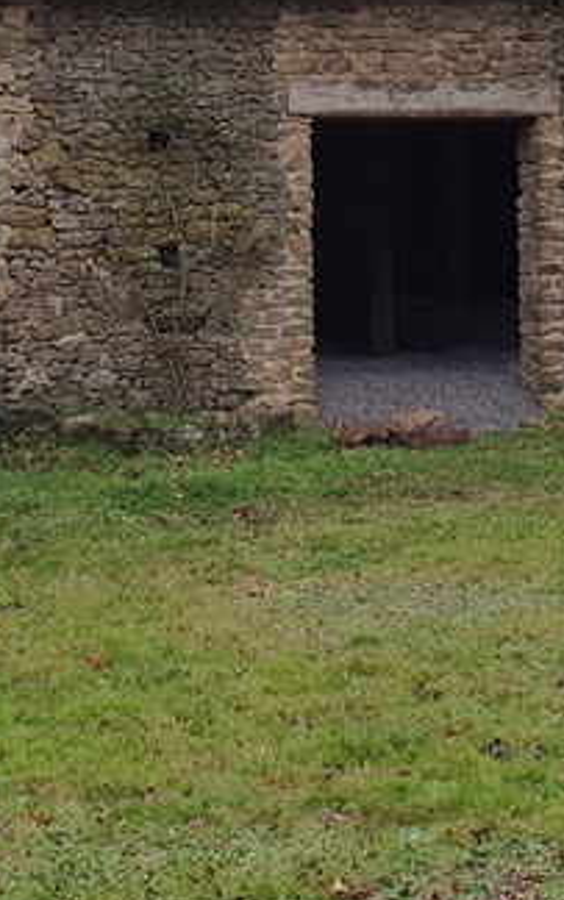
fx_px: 1669
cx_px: 233
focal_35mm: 68
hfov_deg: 19.2
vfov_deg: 29.2
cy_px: 128
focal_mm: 4.32
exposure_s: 1/100
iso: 80
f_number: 2.4
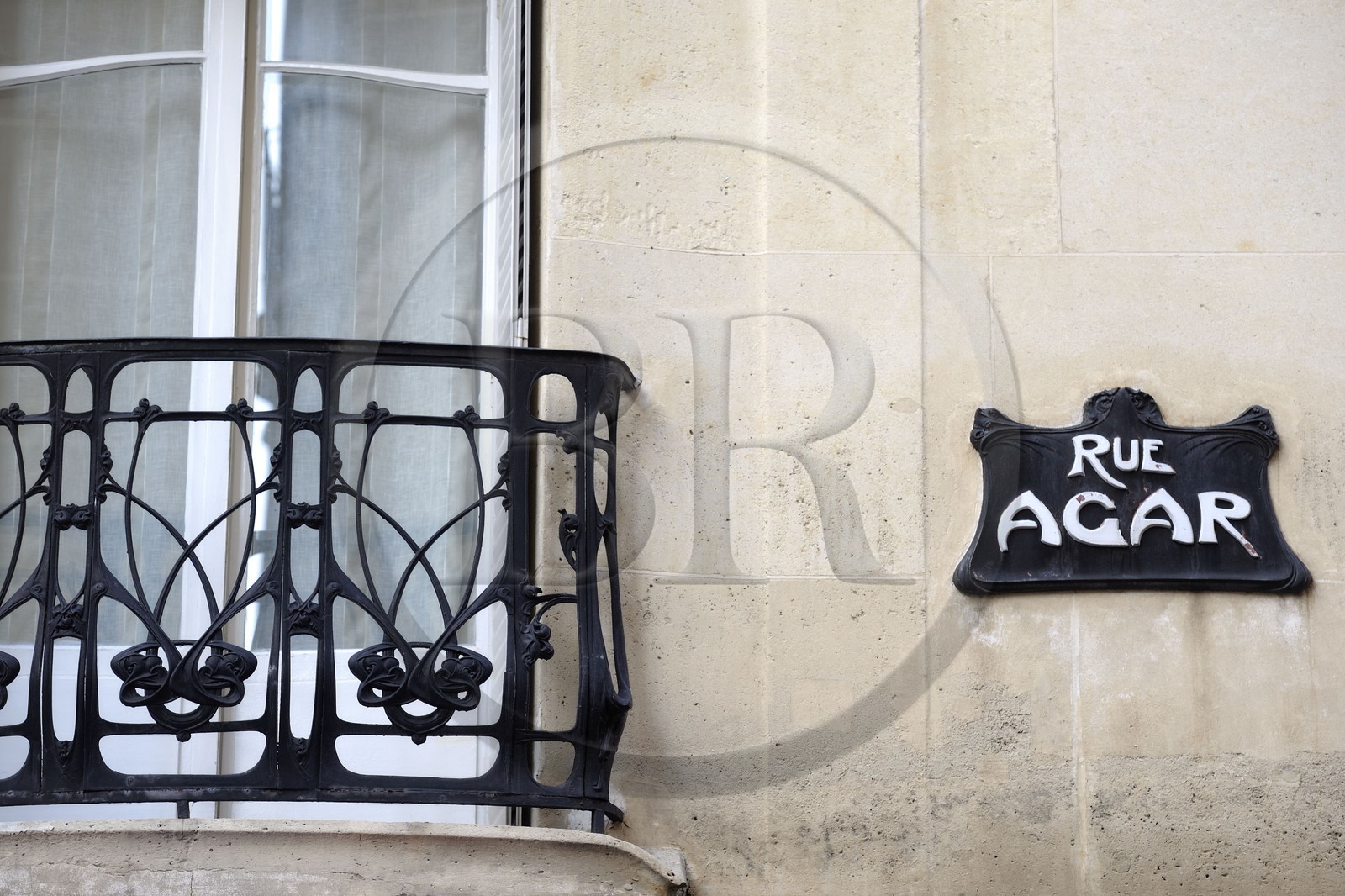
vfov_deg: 12.2
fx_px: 4183
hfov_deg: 18.3
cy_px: 448
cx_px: 672
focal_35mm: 112
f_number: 3.5
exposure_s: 1/80
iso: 200
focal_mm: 112
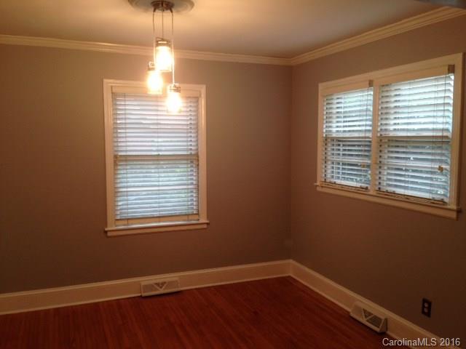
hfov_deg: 55.4
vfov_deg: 42.9
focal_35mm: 33
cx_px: 233
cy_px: 174
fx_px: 444
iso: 50
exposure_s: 1/24
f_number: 2.4
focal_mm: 4.12
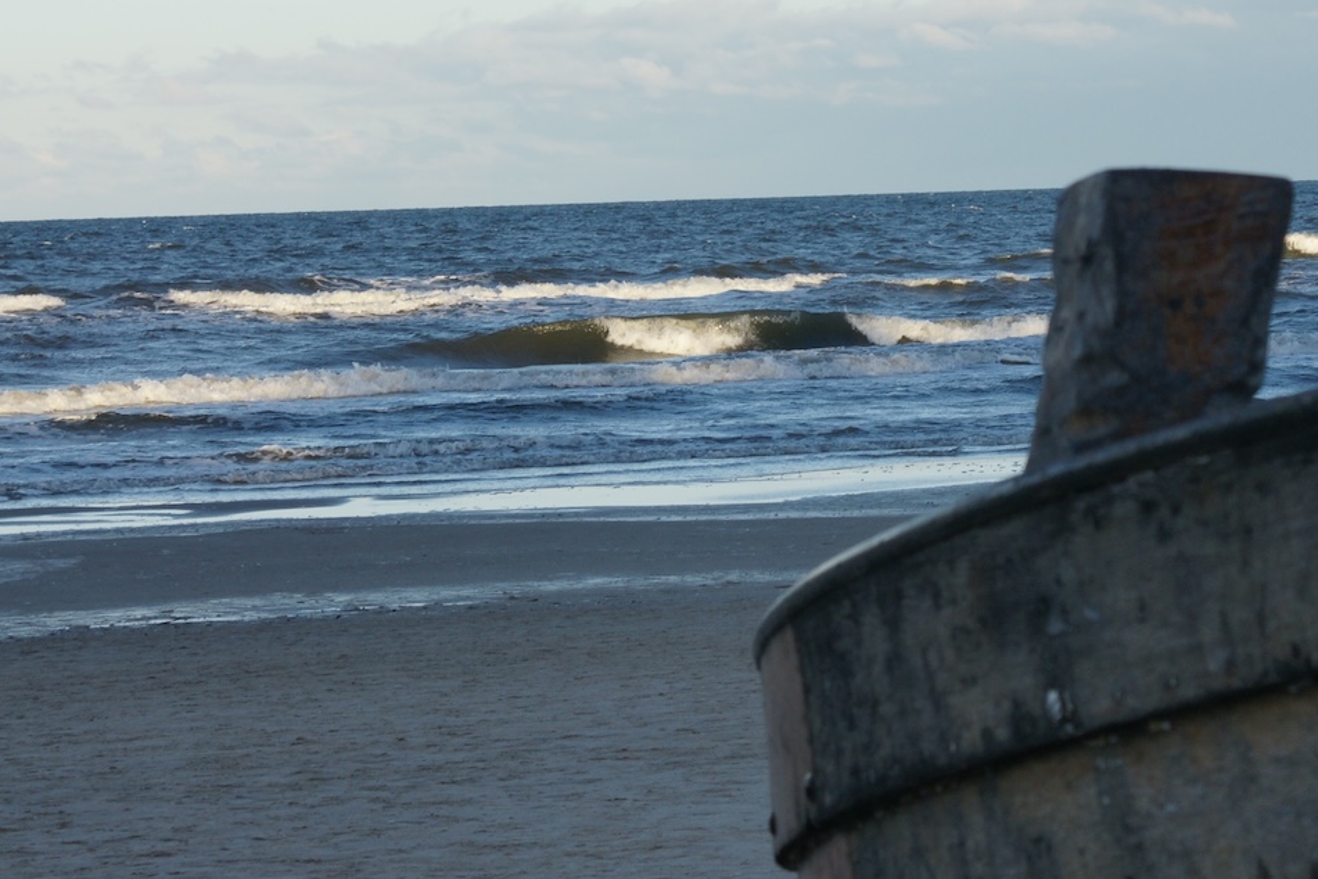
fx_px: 5198
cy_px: 275
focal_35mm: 142
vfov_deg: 9.7
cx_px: 848
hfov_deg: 14.4
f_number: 11
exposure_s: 1/160
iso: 200
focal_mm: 60
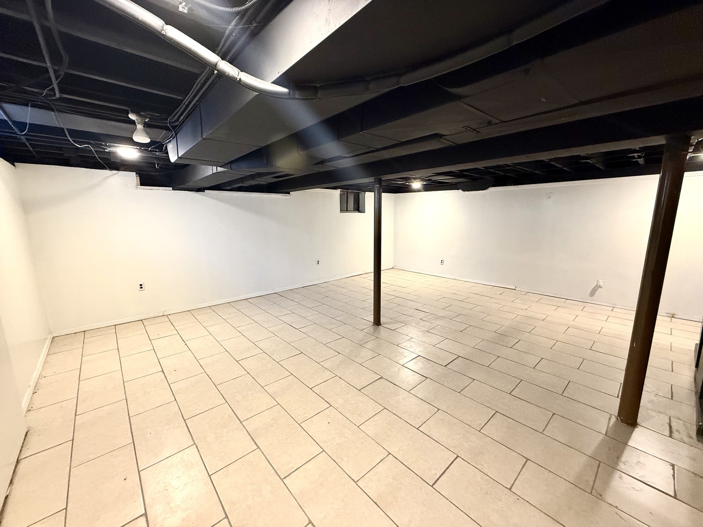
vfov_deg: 85.7
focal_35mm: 14
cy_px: 264
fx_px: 284
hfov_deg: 102.1
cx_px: 352
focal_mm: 2.22
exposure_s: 1/60
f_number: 2.2
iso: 400
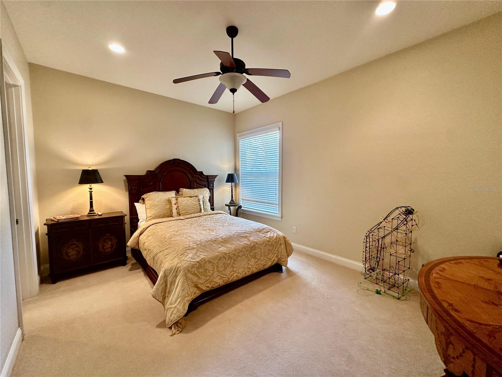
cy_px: 188
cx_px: 251
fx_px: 203
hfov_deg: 102.1
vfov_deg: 85.7
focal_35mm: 14
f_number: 2.2
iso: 200
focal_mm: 2.22
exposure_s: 1/60
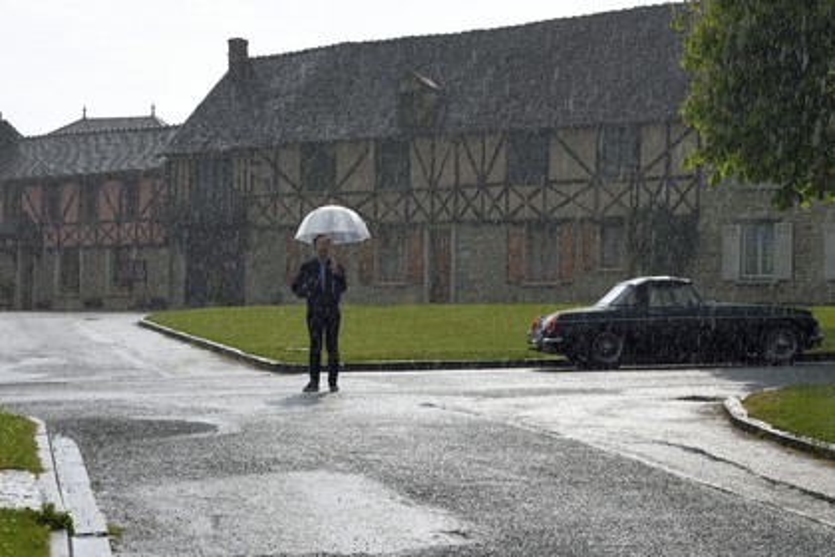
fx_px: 1392
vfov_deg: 22.6
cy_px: 278
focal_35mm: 60
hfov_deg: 33.4
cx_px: 418
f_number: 14
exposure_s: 1/320
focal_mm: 60
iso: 200
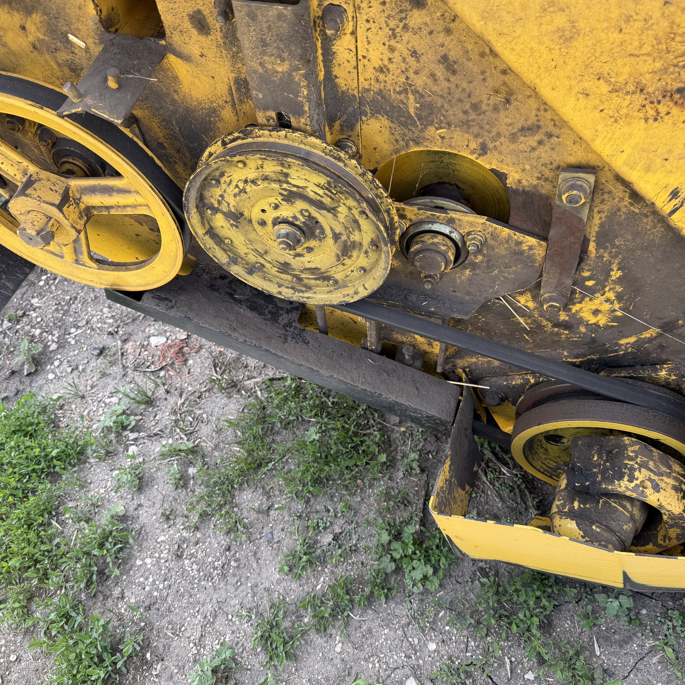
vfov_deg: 55.6
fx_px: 649
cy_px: 343
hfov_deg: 55.6
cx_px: 360
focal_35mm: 29
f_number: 1.78
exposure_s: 1/551
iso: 80
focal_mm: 6.76
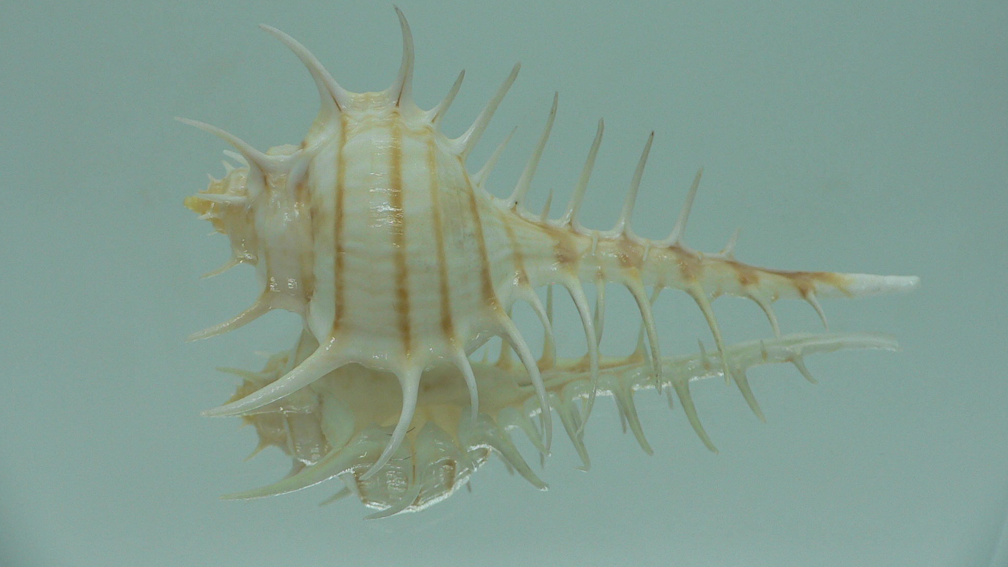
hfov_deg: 51.6
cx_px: 495
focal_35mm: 39
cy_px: 208
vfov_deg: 30.3
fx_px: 1042
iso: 80
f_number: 2.8
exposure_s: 1/80
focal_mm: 4.6
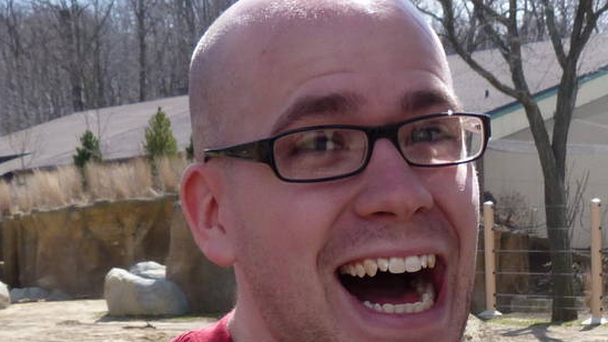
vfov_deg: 11.1
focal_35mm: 105
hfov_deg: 19.9
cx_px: 572
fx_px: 1692
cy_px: 523
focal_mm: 5.9
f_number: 5
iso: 80
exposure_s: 1/250
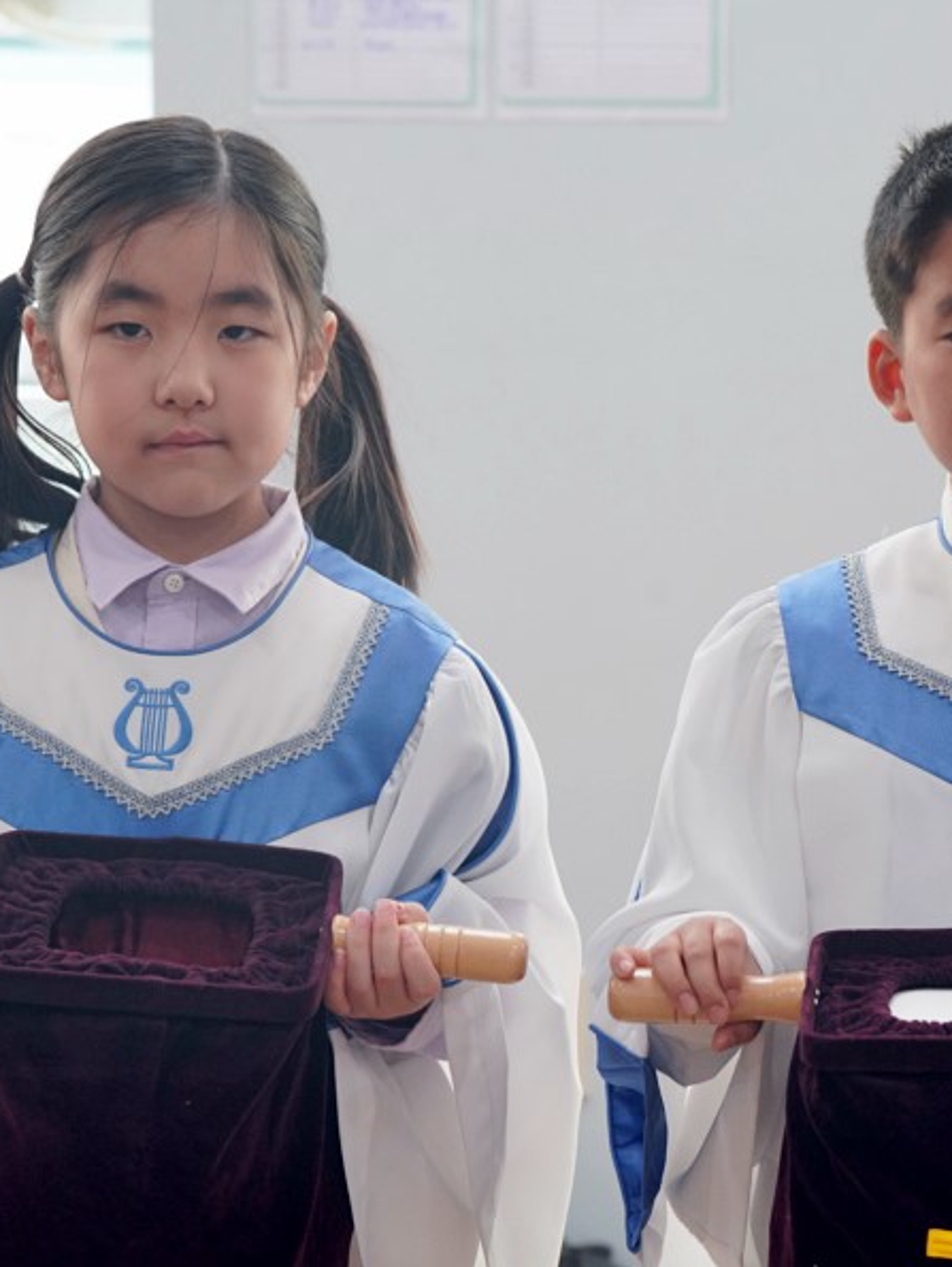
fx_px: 4579
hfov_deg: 11.9
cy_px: 630
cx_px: 630
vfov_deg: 15.8
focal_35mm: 125
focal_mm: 86
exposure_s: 1/160
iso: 1600
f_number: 5.6
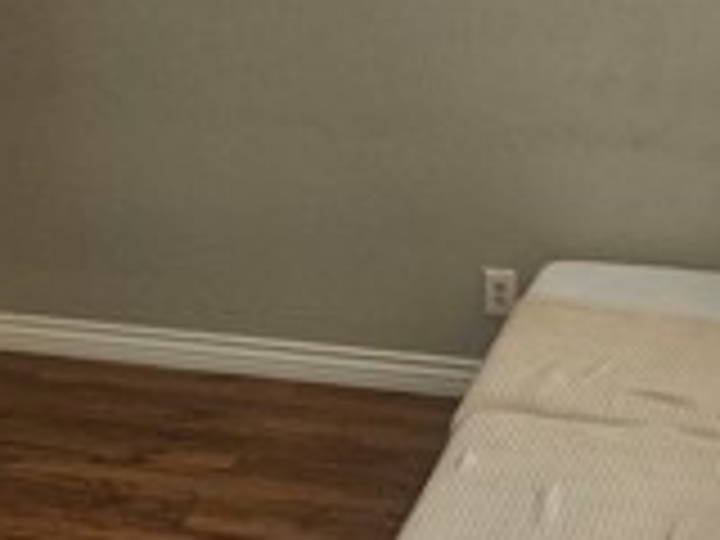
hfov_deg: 21.3
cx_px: 374
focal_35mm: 92
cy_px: 126
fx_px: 1914
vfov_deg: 16.0
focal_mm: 5.4
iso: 100
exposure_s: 1/120
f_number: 1.8
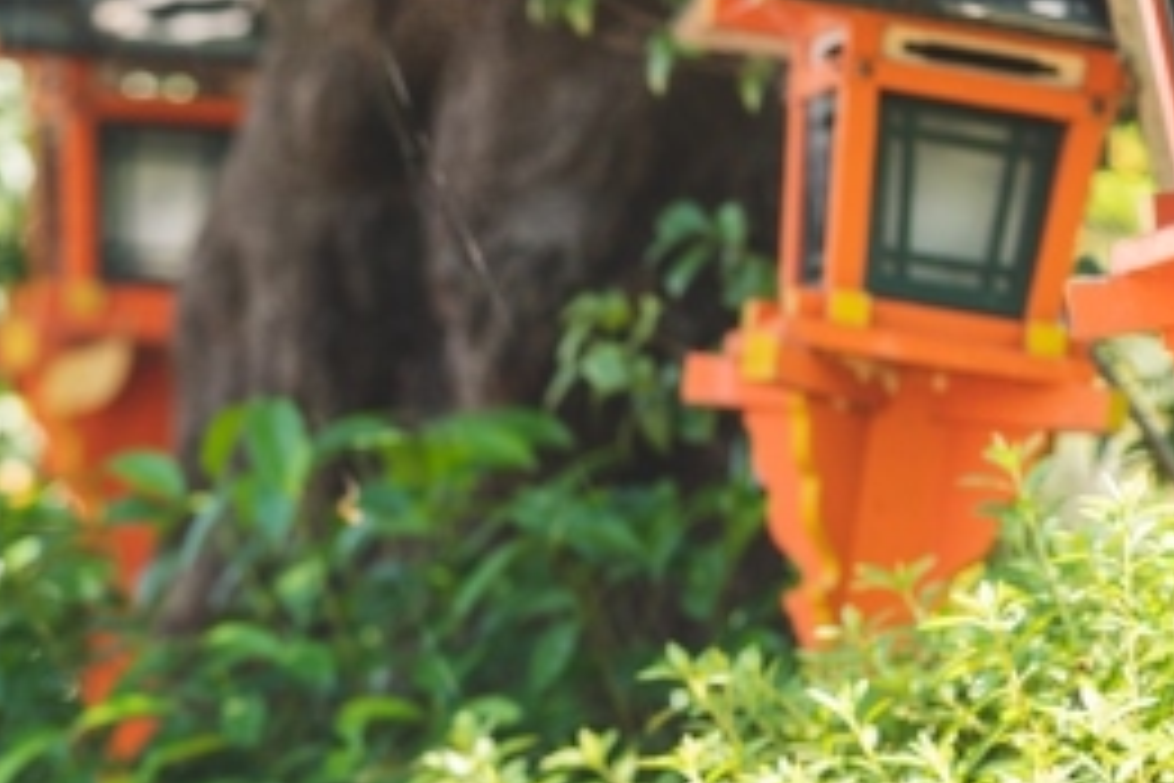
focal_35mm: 414
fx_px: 13500
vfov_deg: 3.3
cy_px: 637
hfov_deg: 5.0
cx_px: 292
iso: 64
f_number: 1.8
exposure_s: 1/400
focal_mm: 135
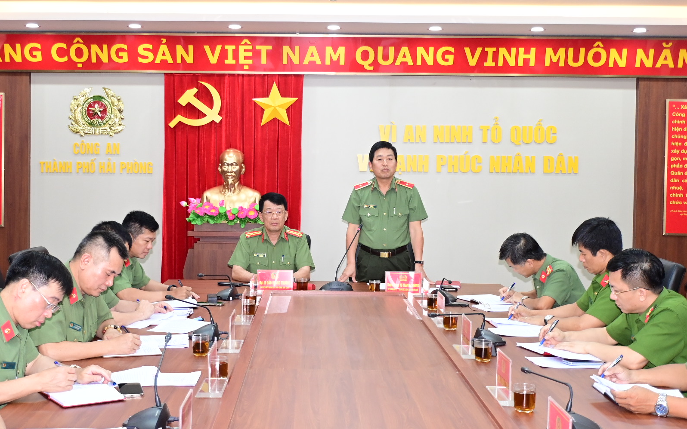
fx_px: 918
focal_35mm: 49
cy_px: 203
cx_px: 300
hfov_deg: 41.0
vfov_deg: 26.3
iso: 1600
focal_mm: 26
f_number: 4.5
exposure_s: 1/200
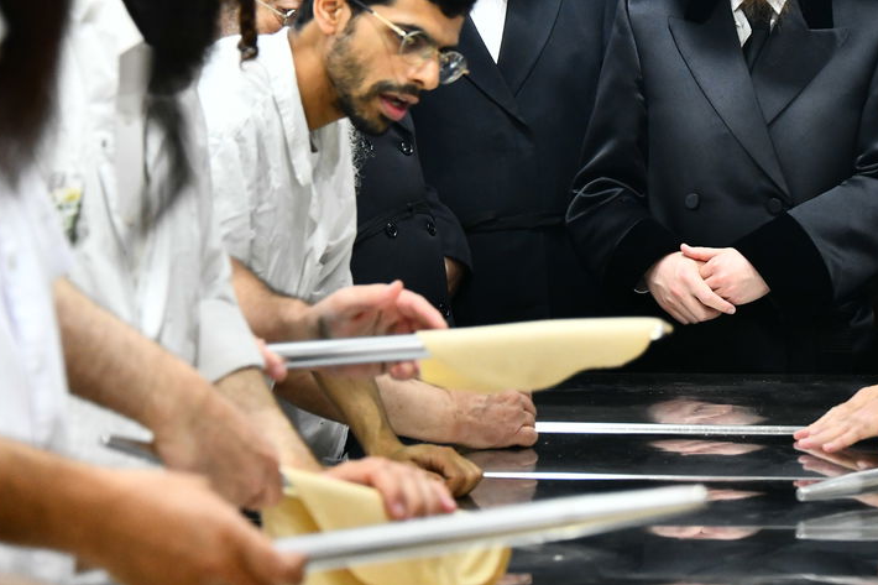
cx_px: 788
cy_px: 22
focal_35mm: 207
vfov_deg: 6.6
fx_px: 5047
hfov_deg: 9.9
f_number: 5.6
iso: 1600
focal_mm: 105
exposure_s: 1/160
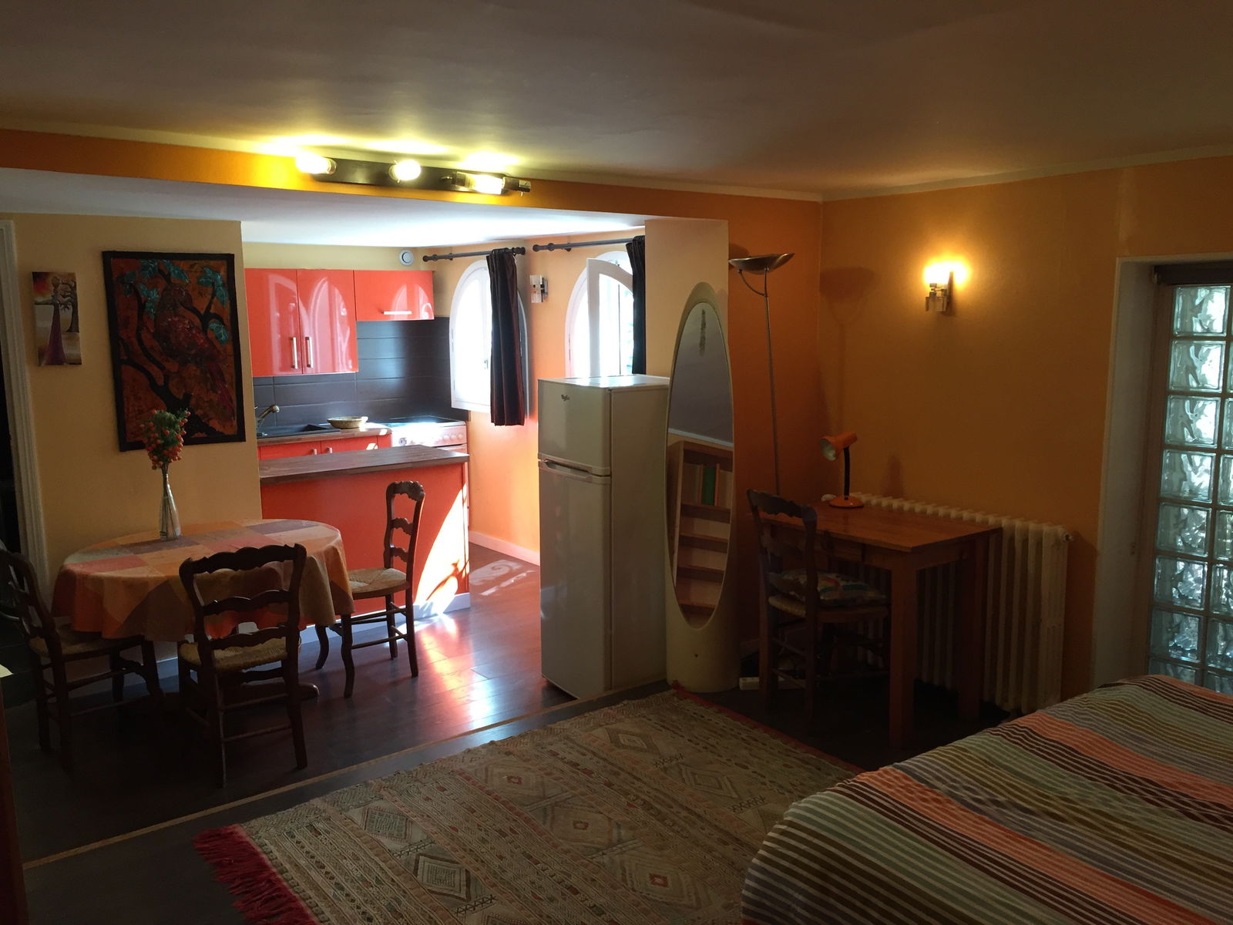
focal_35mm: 29
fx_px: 1033
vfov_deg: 48.2
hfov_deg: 61.7
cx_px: 616
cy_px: 462
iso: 64
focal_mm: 4.15
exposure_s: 1/33
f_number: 2.2
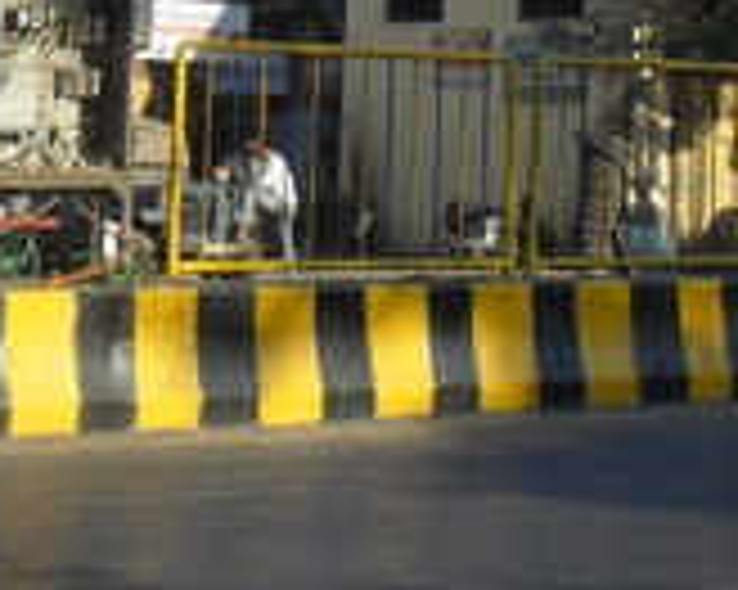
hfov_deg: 12.8
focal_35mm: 149
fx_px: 3253
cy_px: -570
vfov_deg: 9.7
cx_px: 729
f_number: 3.7
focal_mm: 5.7
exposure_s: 1/750
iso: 100
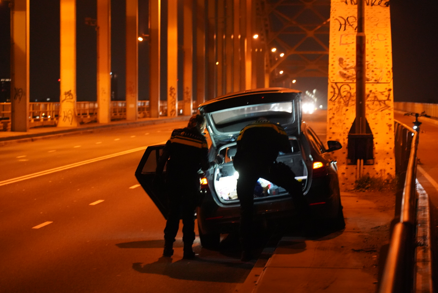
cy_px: 146
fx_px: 1278
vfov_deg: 13.1
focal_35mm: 105
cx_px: 219
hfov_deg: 19.4
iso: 12800
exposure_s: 1/50
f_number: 4
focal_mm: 105
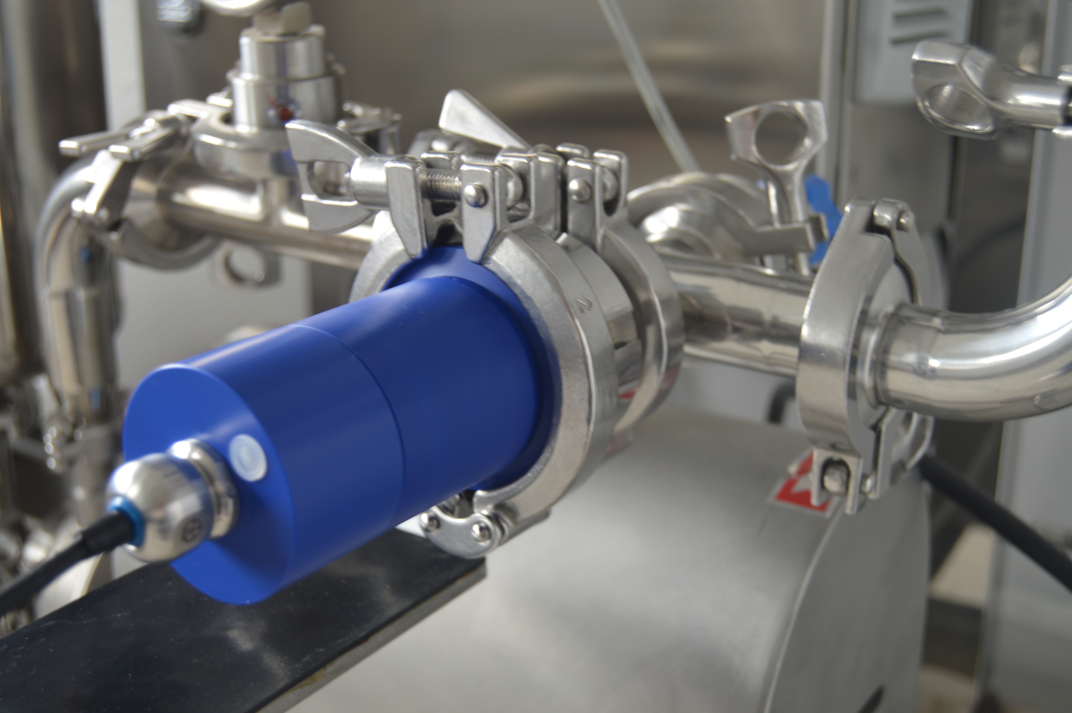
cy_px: 356
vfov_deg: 28.9
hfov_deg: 42.4
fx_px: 1383
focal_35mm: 46
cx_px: 536
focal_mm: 31
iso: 100
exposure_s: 1/10
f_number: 4.2
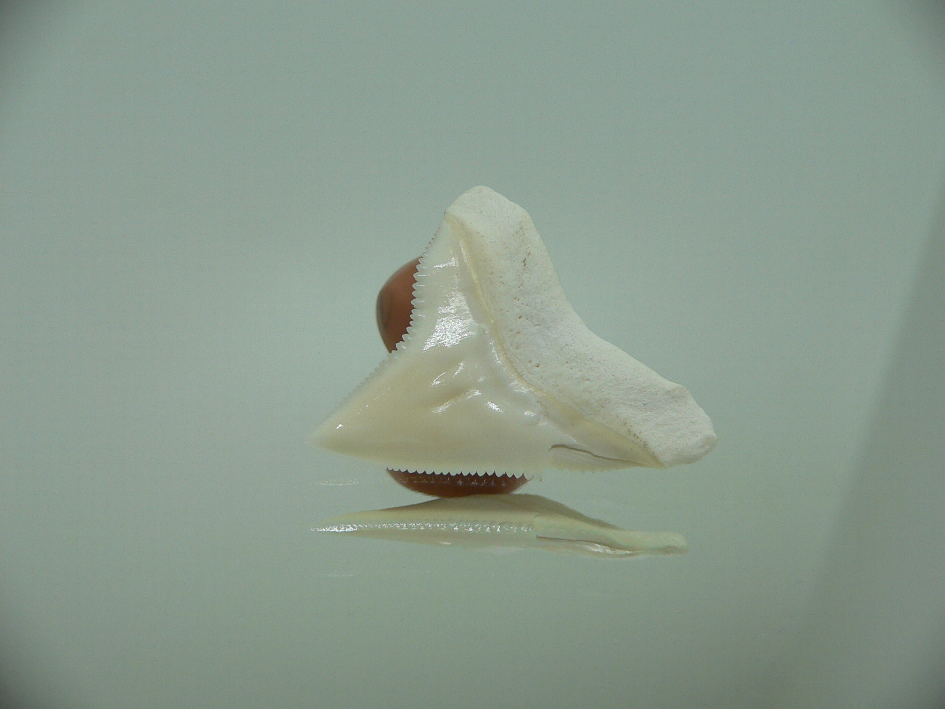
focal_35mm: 35
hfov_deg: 52.6
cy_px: 354
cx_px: 472
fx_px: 955
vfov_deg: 40.7
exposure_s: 1/60
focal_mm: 4.6
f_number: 2.8
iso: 80
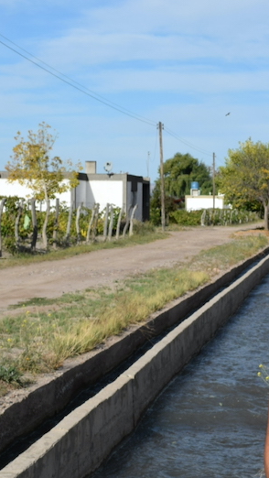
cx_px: 239
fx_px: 912
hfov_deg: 16.6
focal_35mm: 72
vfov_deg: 29.3
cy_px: 241
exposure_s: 1/400
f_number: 10
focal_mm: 30
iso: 200
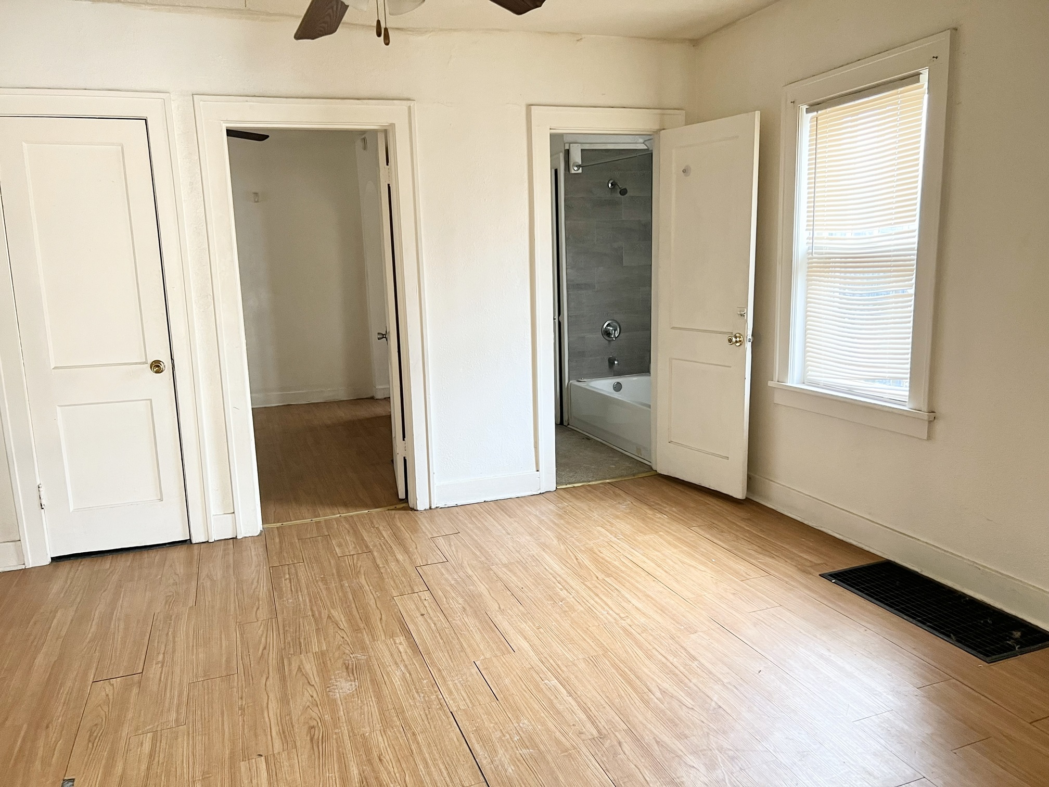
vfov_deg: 53.1
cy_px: 394
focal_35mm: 26
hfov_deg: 67.3
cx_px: 524
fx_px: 788
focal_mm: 5.7
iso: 160
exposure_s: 1/60
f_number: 1.5
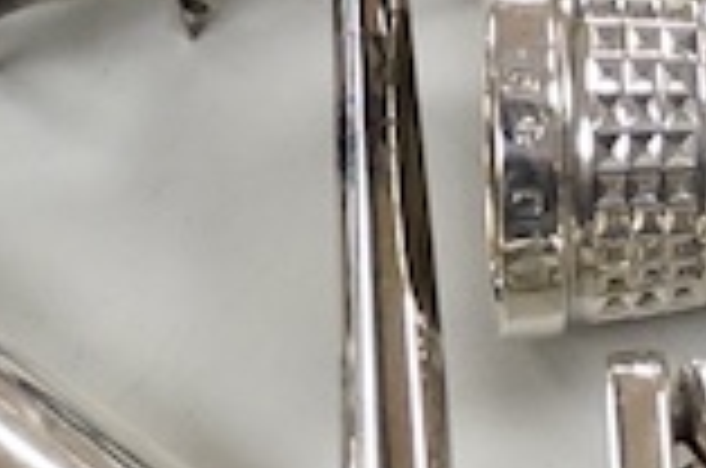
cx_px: 2057
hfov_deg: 6.0
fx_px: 6322
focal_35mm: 323
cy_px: -76
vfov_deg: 4.2
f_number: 3.5
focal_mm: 30
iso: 2500
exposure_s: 1/640
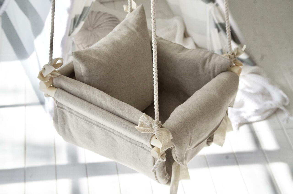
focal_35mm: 75
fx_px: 609
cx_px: 146
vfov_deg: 18.1
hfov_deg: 27.0
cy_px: 97
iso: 560
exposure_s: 1/500
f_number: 8
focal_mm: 50
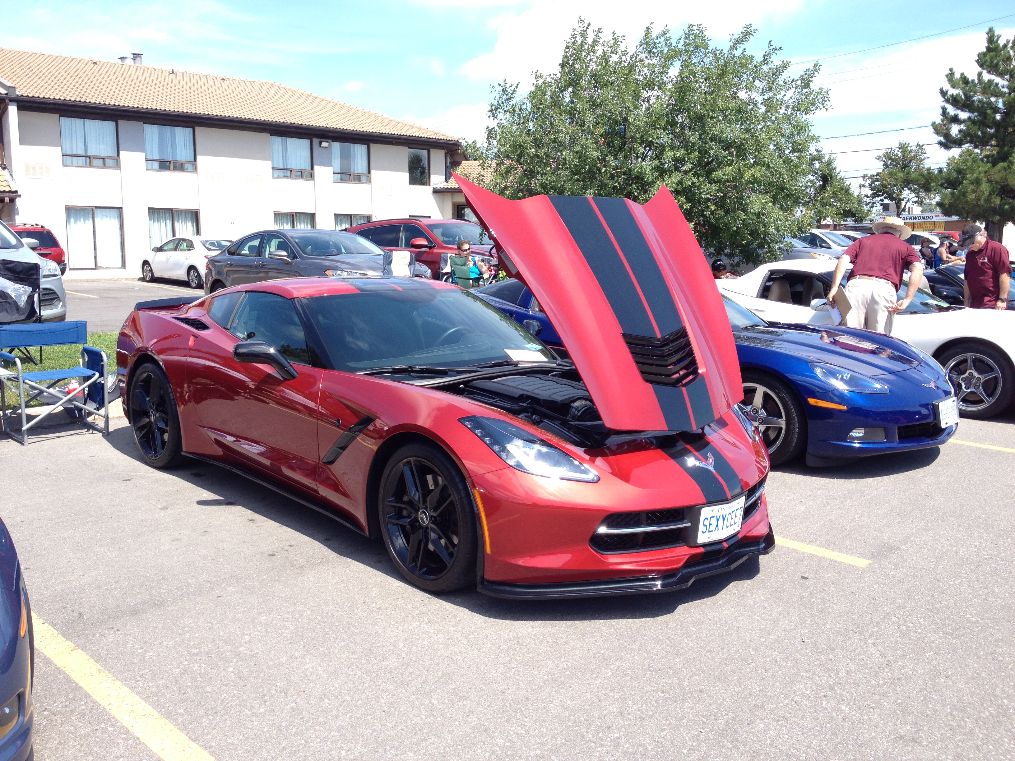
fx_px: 1026
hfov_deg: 52.6
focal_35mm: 35
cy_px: 380
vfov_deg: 40.7
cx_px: 508
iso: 50
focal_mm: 4.28
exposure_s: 1/717
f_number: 2.4
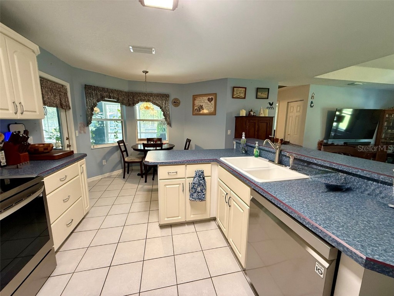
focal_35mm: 14
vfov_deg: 85.7
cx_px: 197
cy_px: 148
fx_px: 159
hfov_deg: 102.1
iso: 200
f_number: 2.2
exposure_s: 1/60
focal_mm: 2.22
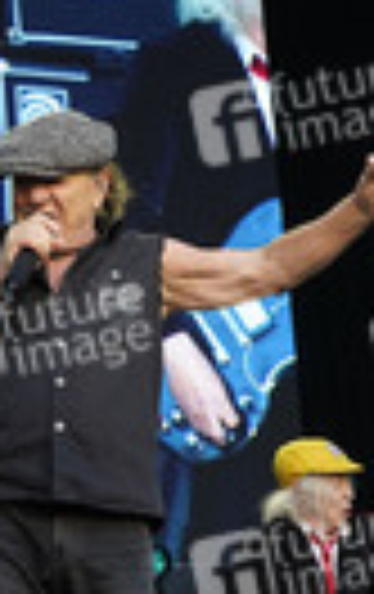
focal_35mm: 146
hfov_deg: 8.9
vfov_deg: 14.3
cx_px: -83
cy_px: 225
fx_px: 2371
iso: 1600
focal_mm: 42
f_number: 5
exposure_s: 1/400
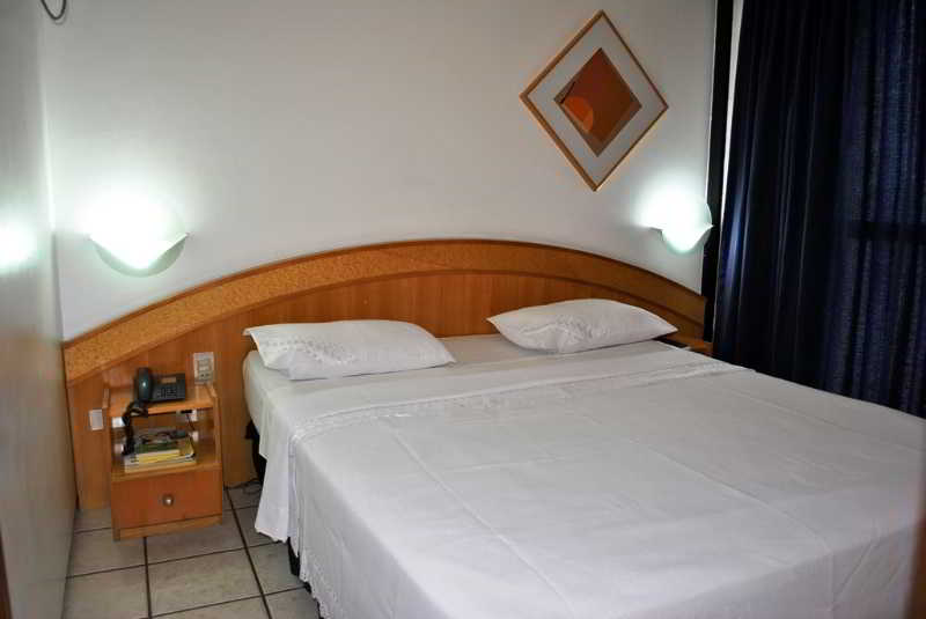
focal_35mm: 27
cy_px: 310
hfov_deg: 67.3
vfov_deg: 48.0
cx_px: 463
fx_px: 695
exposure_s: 1/60
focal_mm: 18
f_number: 3.5
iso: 200
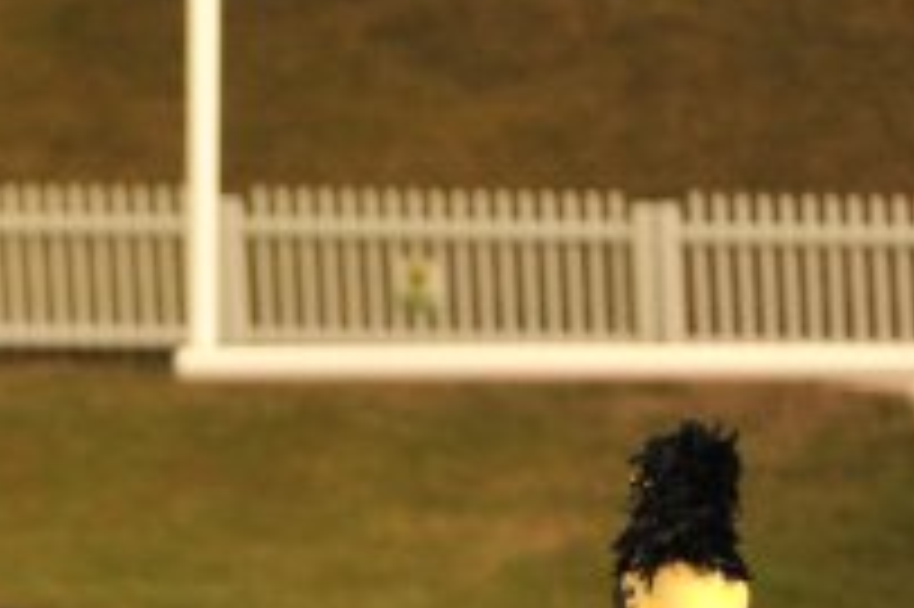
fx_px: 16464
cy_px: 813
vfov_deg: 2.1
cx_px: -671
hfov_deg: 3.2
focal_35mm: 649
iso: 400
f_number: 2.8
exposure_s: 1/60
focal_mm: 110
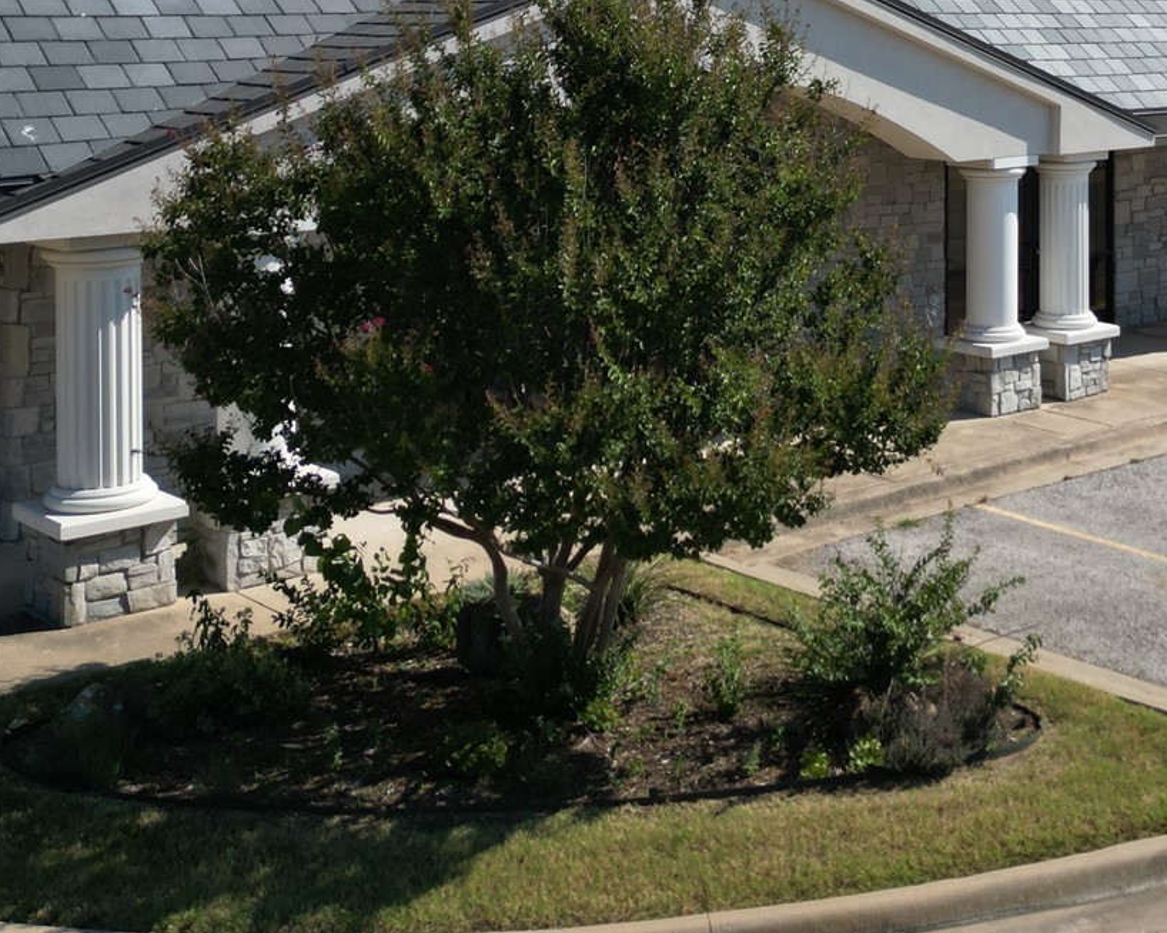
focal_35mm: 55
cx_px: 973
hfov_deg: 33.0
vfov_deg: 26.6
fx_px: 1899
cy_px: 87
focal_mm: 6.72
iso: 110
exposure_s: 1/4000
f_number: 1.7
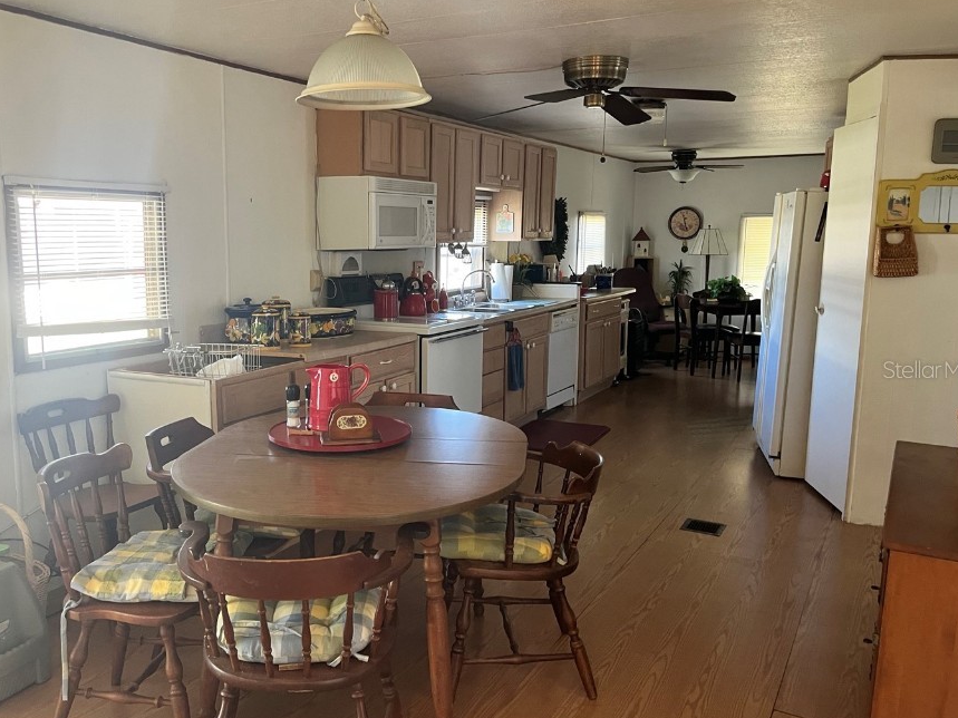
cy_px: 369
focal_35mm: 31
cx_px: 417
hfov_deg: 58.2
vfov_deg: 45.4
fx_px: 858
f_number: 1.6
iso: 160
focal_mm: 5.1
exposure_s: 1/60
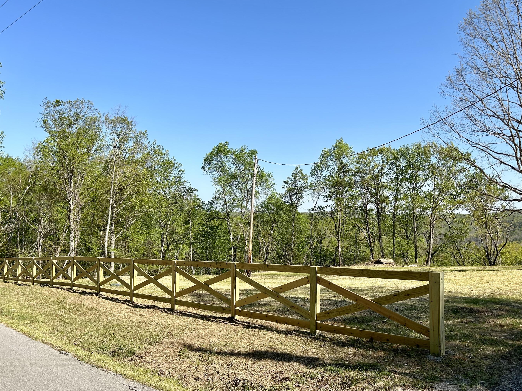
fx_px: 437
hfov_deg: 61.6
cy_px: 197
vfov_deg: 48.2
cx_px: 272
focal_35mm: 29
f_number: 1.5
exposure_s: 1/3704
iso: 50
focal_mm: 5.7
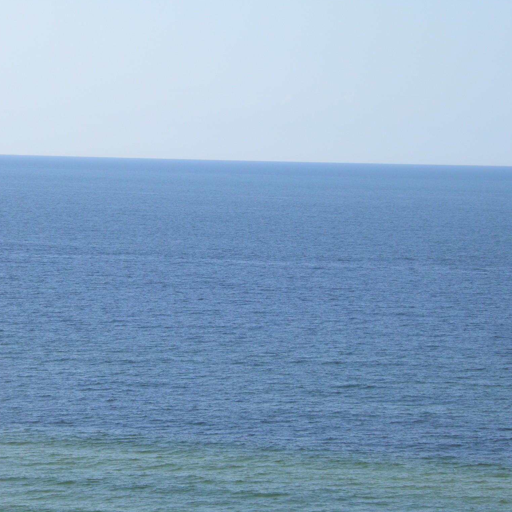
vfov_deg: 10.5
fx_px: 2795
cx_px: 204
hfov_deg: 10.5
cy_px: 255
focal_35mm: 167
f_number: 5.7
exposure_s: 1/320
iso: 50
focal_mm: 25.4
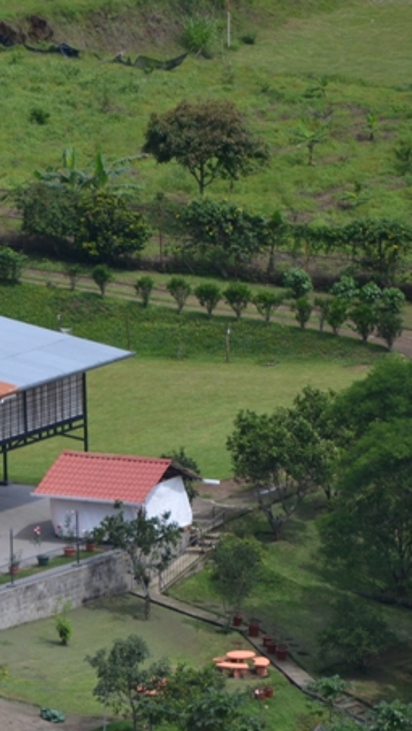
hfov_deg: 1.9
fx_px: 12403
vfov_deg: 3.4
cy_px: 479
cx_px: -132
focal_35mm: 639
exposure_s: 1/500
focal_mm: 200
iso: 160
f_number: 5.6
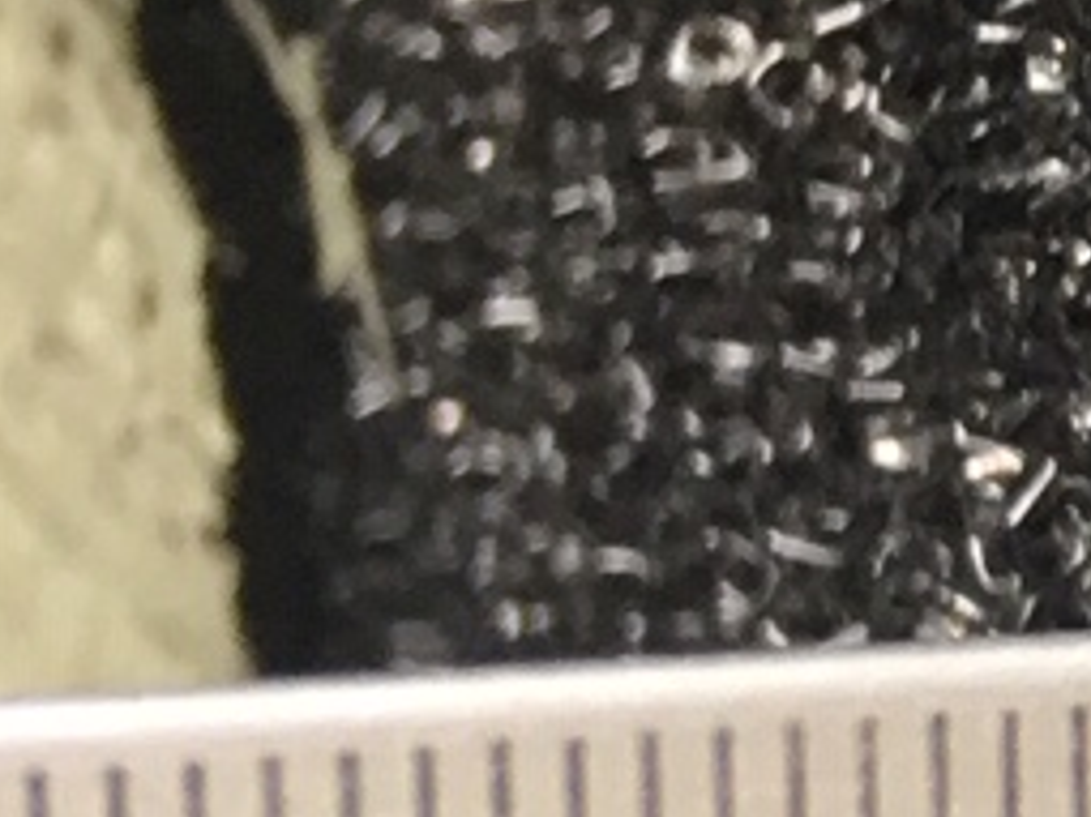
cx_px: 3260
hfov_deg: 7.6
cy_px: 603
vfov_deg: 6.5
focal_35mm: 229
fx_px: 7214
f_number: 2.2
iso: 25
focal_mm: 4.15
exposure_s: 1/33
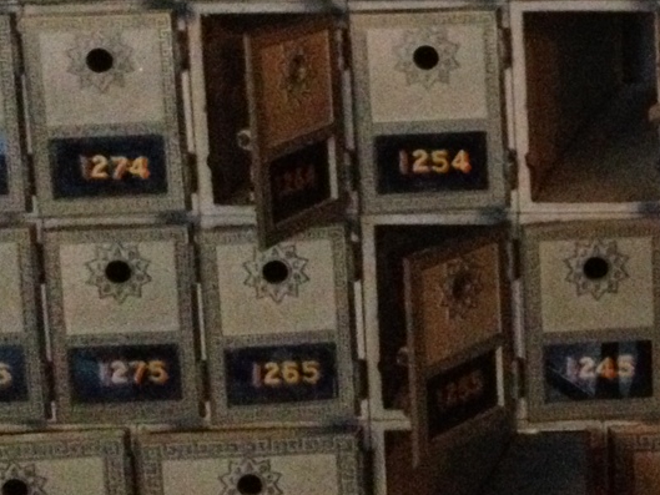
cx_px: 871
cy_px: 24
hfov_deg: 17.1
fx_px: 2060
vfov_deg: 13.6
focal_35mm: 108
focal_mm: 4.28
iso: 800
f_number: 2.4
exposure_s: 1/15
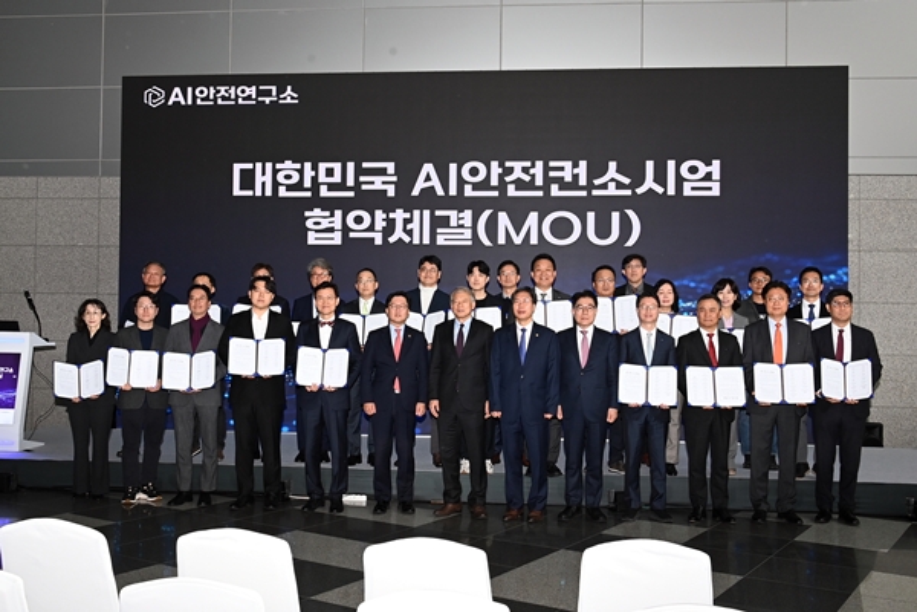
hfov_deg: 53.1
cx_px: 458
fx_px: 917
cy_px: 306
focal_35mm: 36
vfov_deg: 36.9
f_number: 9
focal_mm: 24
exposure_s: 1/80
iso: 1000
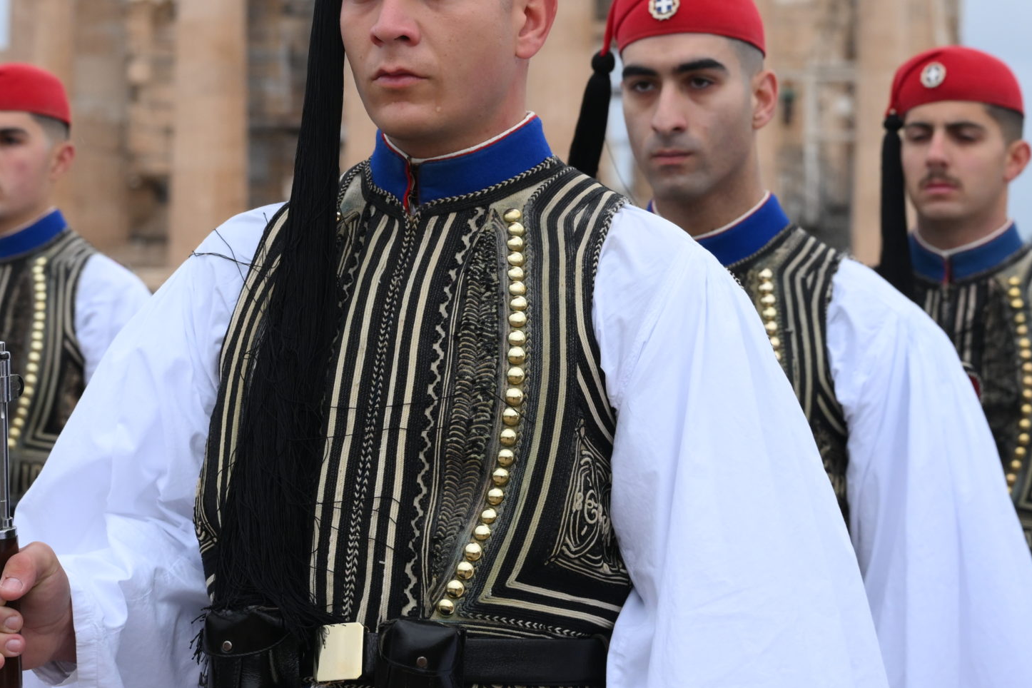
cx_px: 455
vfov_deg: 12.6
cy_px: 175
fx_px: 3096
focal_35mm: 108
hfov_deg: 18.9
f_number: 5.6
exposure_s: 1/400
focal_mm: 61
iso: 1250
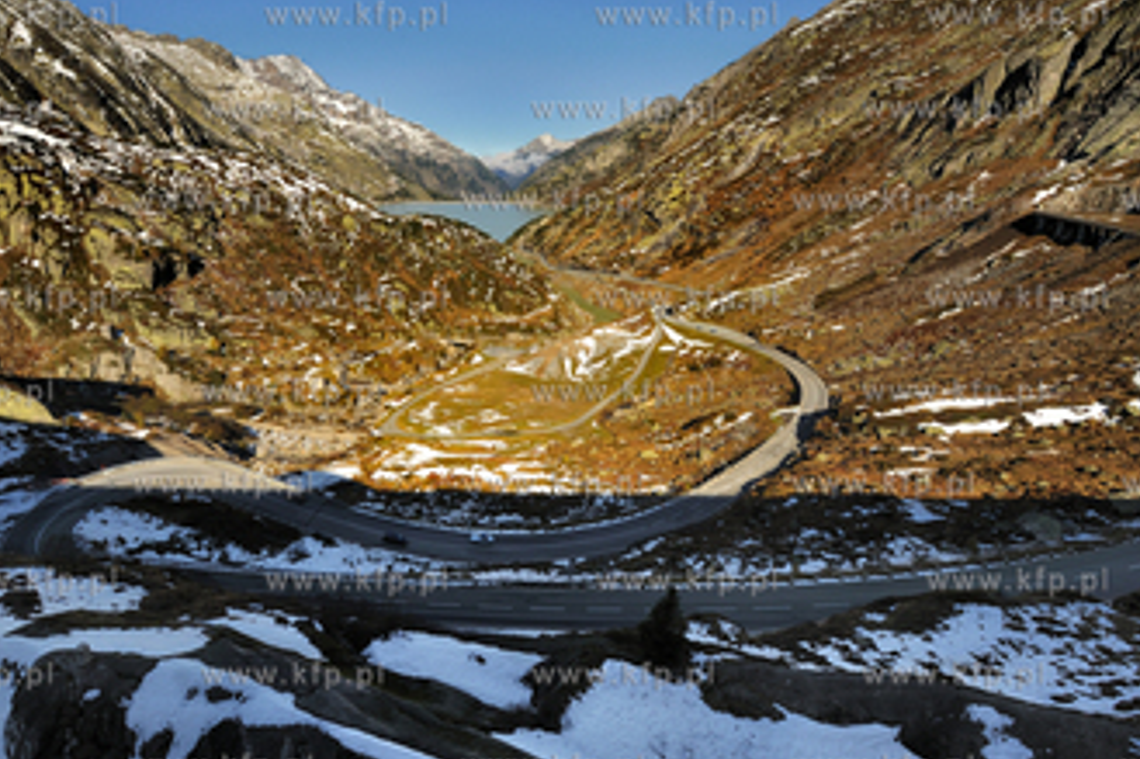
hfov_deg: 92.5
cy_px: 343
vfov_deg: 70.2
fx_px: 538
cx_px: 478
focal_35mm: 17
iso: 200
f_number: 11
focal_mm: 14
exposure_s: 1/200
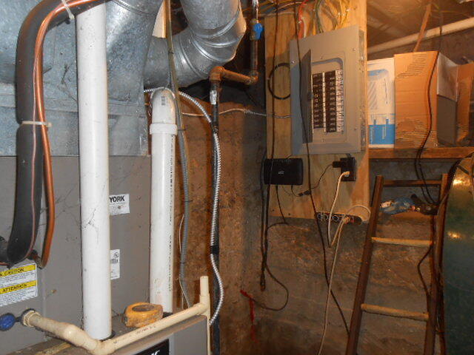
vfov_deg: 46.8
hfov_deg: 60.0
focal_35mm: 30
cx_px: 237
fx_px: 411
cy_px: 178
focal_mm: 5.3
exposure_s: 1/25
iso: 200
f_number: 3.8
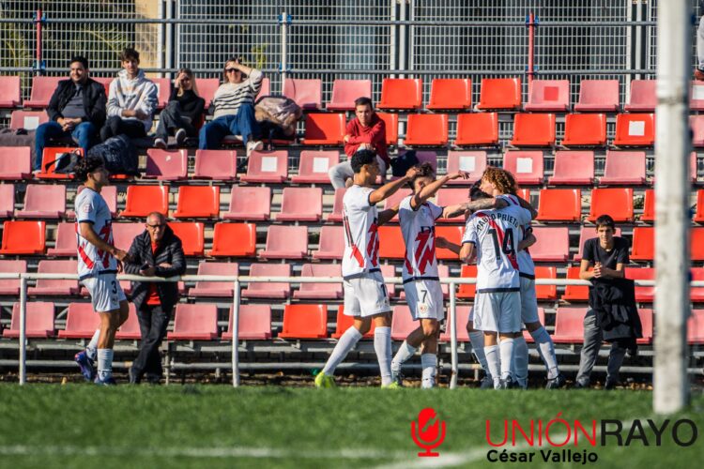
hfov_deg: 6.9
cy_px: 234
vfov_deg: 4.6
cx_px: 352
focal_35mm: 300
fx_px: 5866
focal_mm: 200
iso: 250
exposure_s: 1/2000
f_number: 4
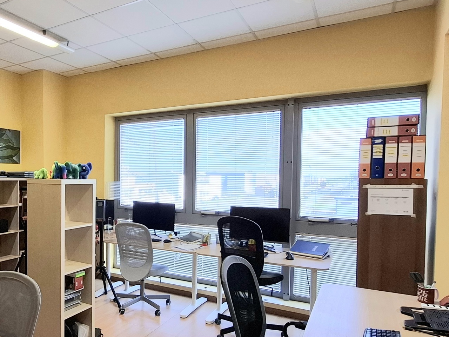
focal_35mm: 26
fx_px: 337
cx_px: 129
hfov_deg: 64.5
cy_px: 197
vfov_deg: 52.8
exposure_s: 1/50
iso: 40
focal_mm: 1.74
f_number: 2.2
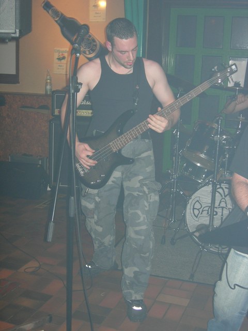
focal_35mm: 51
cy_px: 166
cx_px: 124
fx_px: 487
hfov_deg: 28.6
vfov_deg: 37.5
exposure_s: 1/60.1
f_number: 3.2
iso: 86
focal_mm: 10.6
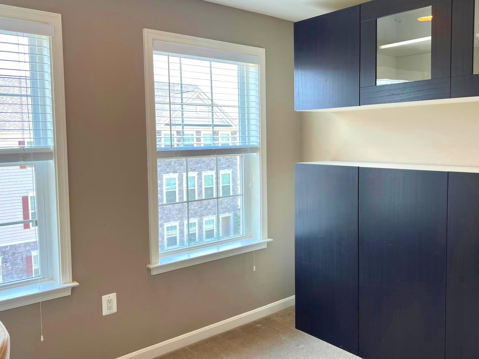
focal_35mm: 32
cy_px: 167
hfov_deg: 56.5
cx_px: 280
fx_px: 443
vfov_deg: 44.1
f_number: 1.5
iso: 40
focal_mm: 5.7
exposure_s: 1/160
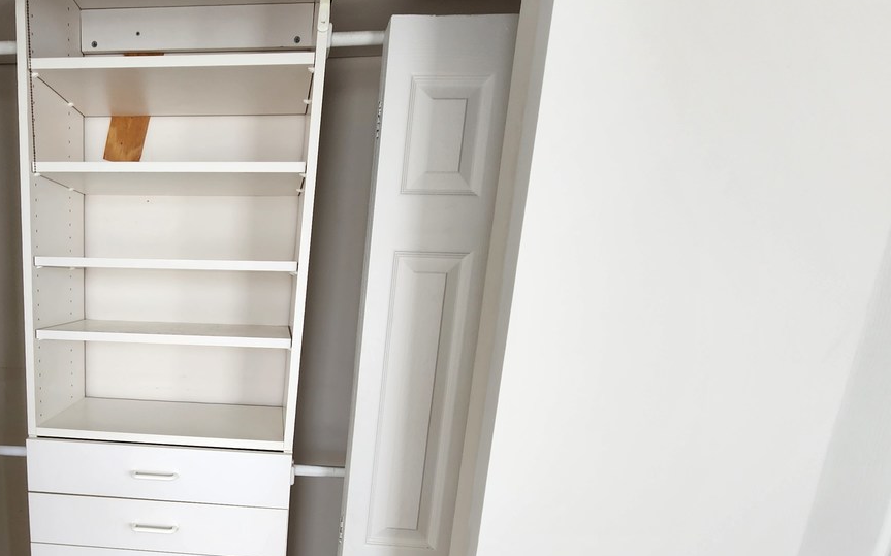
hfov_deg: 70.2
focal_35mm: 23
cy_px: 431
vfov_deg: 50.3
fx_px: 558
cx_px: 189
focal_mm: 2.2
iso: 64
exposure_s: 1/60
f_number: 2.2
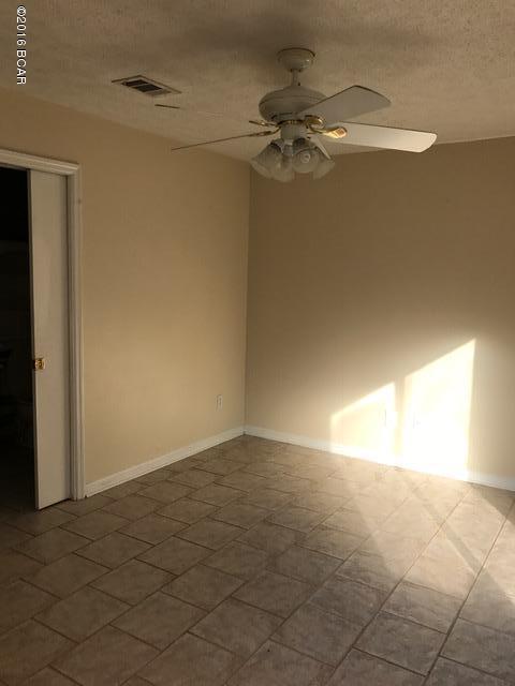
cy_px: 343
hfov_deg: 49.7
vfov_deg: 63.4
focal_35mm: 28
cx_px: 258
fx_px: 555
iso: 20
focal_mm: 3.99
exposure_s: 1/766
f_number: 1.8
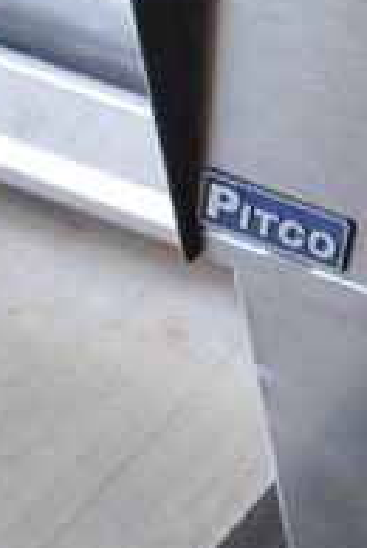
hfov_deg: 9.8
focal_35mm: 127
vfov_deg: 15.8
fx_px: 1935
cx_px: 824
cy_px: -18
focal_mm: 18
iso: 800
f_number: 3.5
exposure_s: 1/250
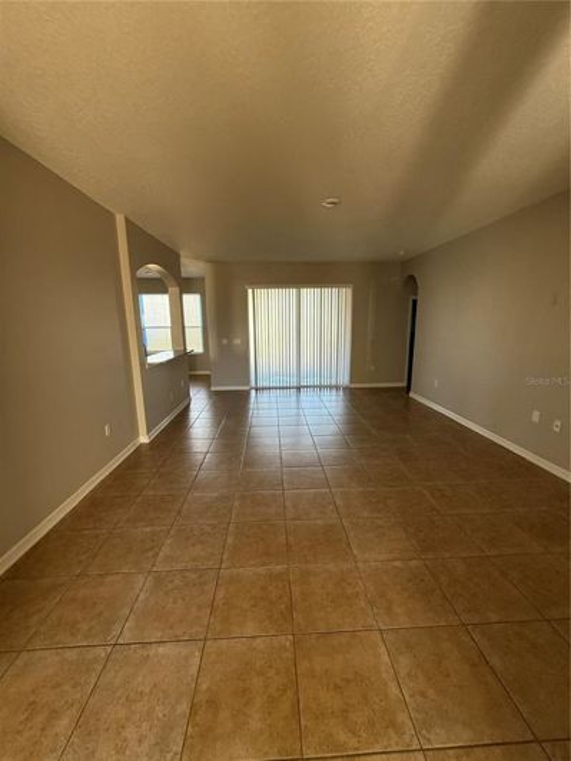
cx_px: 286
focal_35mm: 14
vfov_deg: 102.1
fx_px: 308
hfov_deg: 85.7
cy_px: 380
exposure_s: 1/99
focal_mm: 2.22
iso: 125
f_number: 2.2
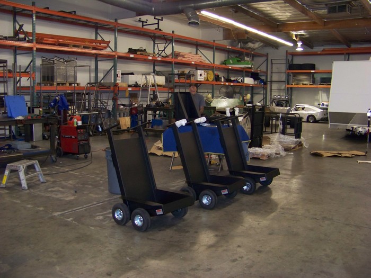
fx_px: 386
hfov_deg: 51.4
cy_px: 139
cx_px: 186
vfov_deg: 39.7
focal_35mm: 36
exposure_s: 1/30
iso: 200
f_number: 2.8
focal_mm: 5.85
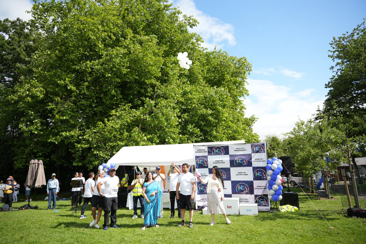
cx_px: 183
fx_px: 244
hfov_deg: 73.8
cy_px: 122
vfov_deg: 53.1
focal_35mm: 24
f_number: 2.8
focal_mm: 24
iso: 400
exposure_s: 1/4000
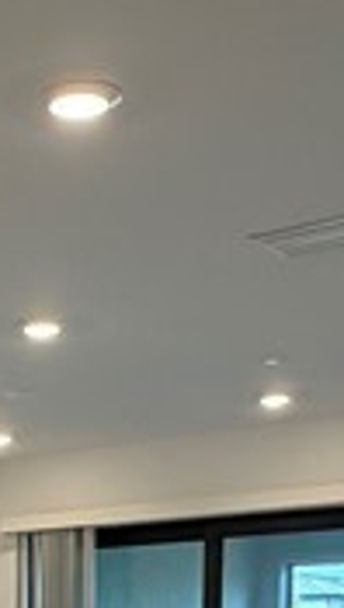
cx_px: -101
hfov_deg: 13.2
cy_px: 810
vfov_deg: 21.4
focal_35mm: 89
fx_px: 1437
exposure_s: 1/120
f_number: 2.2
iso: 160
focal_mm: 2.22
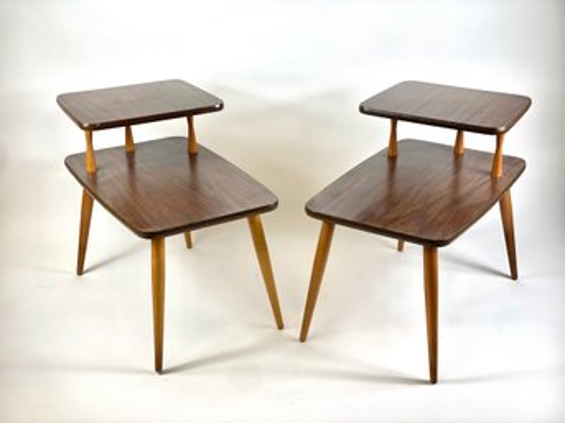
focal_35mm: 52
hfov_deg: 36.8
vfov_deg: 28.0
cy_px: 212
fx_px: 848
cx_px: 282
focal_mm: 6
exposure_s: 1/120
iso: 32
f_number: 2
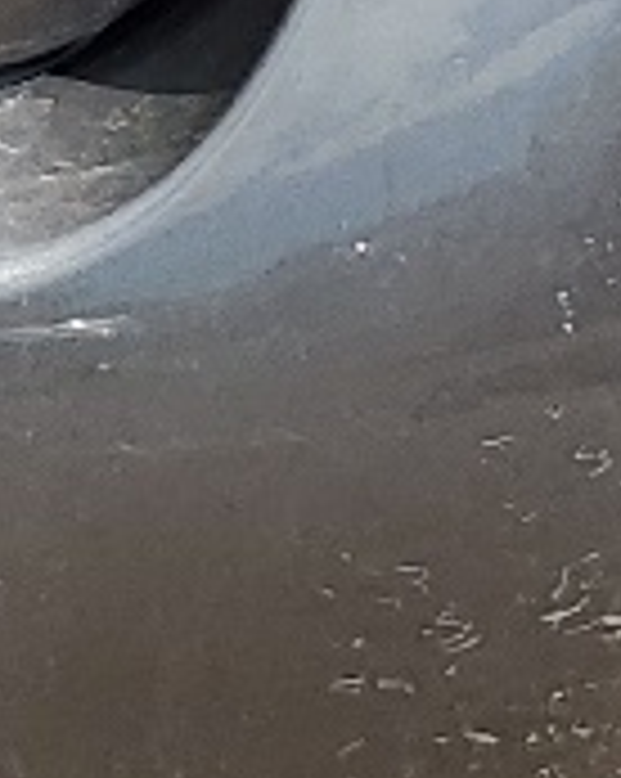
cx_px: -1809
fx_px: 5408
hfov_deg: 5.7
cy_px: -486
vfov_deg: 8.0
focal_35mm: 235
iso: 50
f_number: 1.5
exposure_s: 1/2000
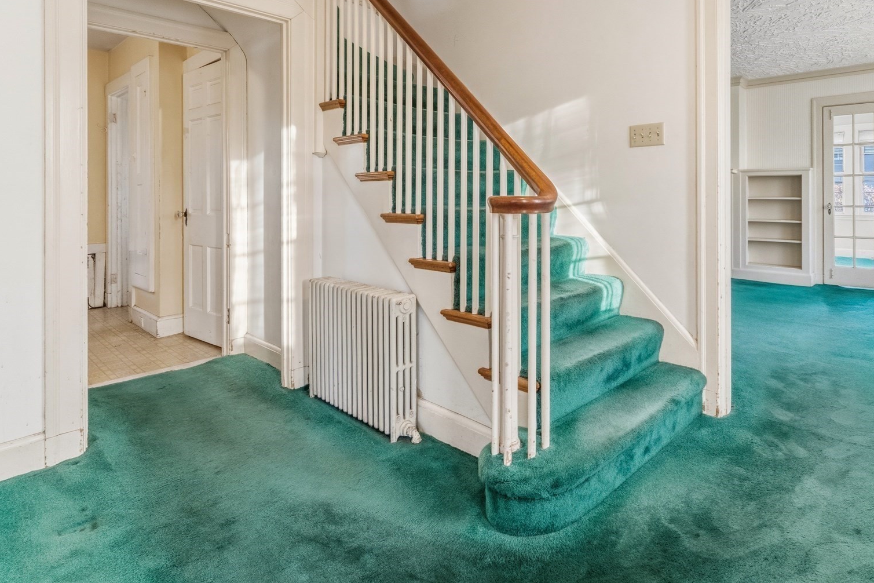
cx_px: 582
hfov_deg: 81.0
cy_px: 192
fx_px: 488
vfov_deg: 60.2
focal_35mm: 20
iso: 1600
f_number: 11
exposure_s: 1
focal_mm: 14.8
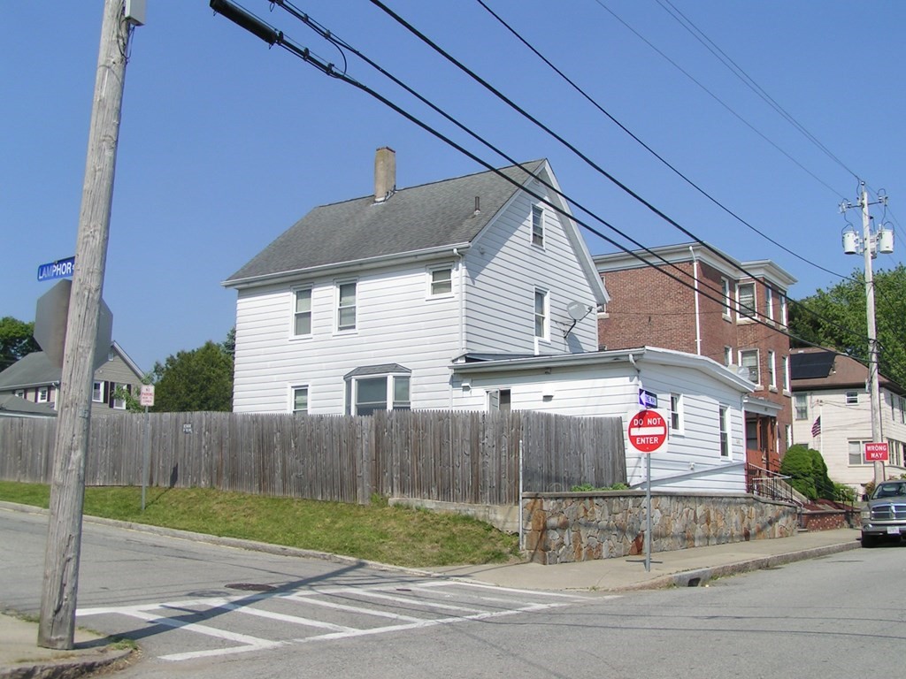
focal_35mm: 38
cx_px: 453
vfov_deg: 37.7
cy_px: 340
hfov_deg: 49.0
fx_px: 995
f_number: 5.6
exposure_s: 1/500
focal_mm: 5.8
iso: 50
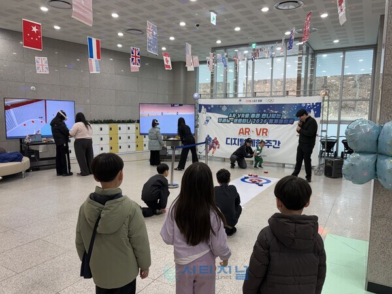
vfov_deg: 53.1
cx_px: 196
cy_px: 147
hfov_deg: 67.3
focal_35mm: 26
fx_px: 294
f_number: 1.6
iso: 80
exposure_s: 1/120
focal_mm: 5.96
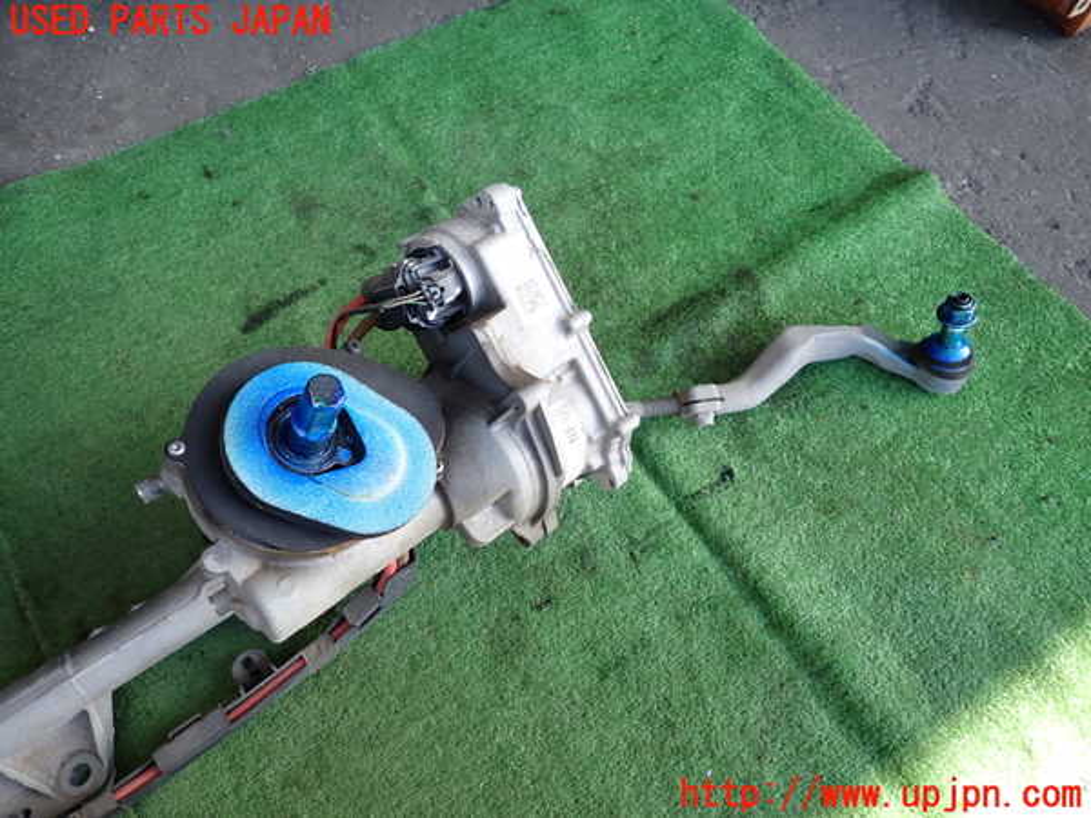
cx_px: 546
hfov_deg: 69.4
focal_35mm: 25
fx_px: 788
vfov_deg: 54.9
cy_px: 409
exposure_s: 1/160
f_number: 2
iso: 100
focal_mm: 4.5
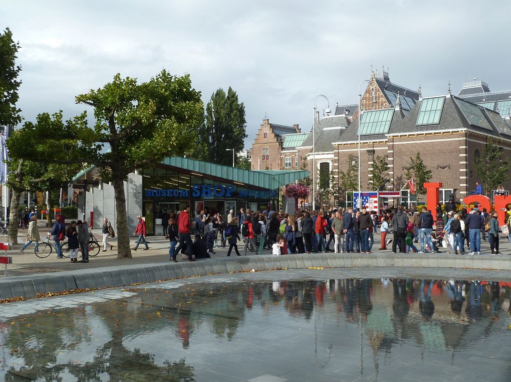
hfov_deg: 46.8
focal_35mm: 40
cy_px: 191
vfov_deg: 35.9
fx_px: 590
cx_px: 256
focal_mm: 6.5
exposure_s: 1/400
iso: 80
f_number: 4
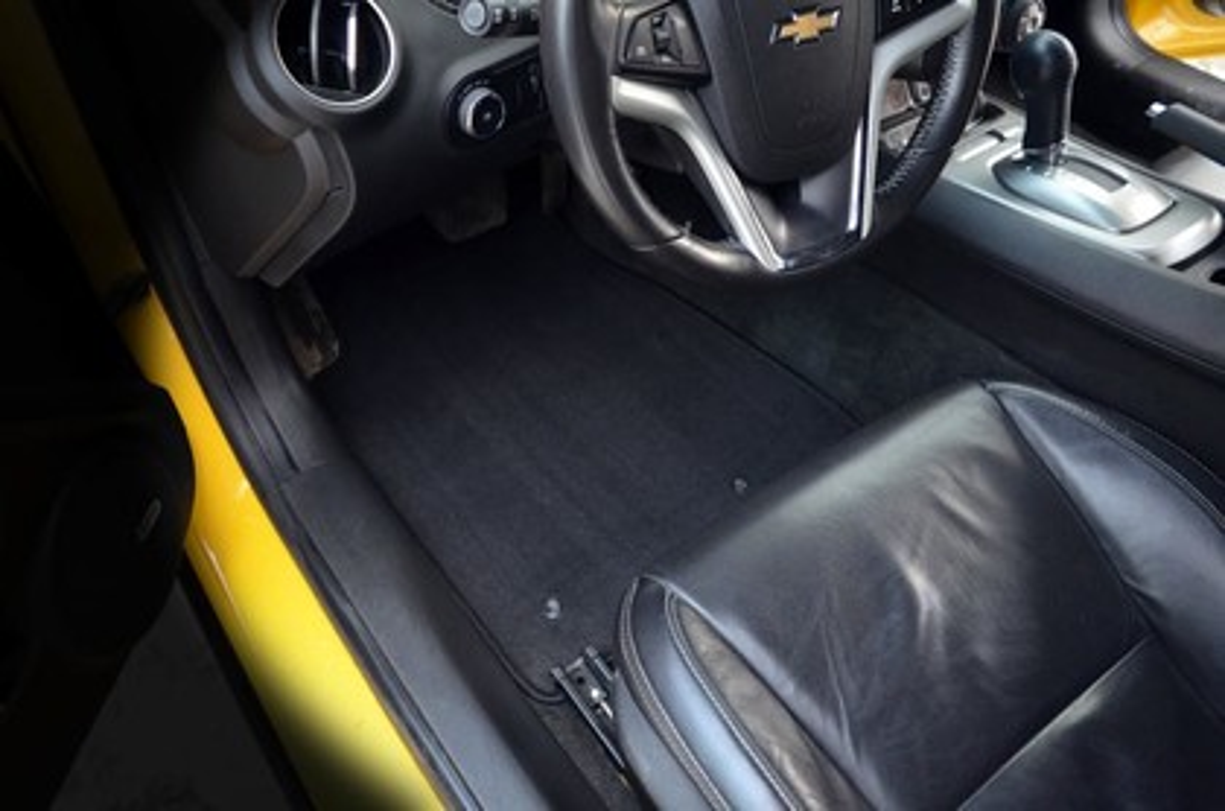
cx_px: 612
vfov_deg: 47.7
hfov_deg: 67.5
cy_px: 406
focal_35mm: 27
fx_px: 917
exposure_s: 1/60
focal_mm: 18
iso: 800
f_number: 4
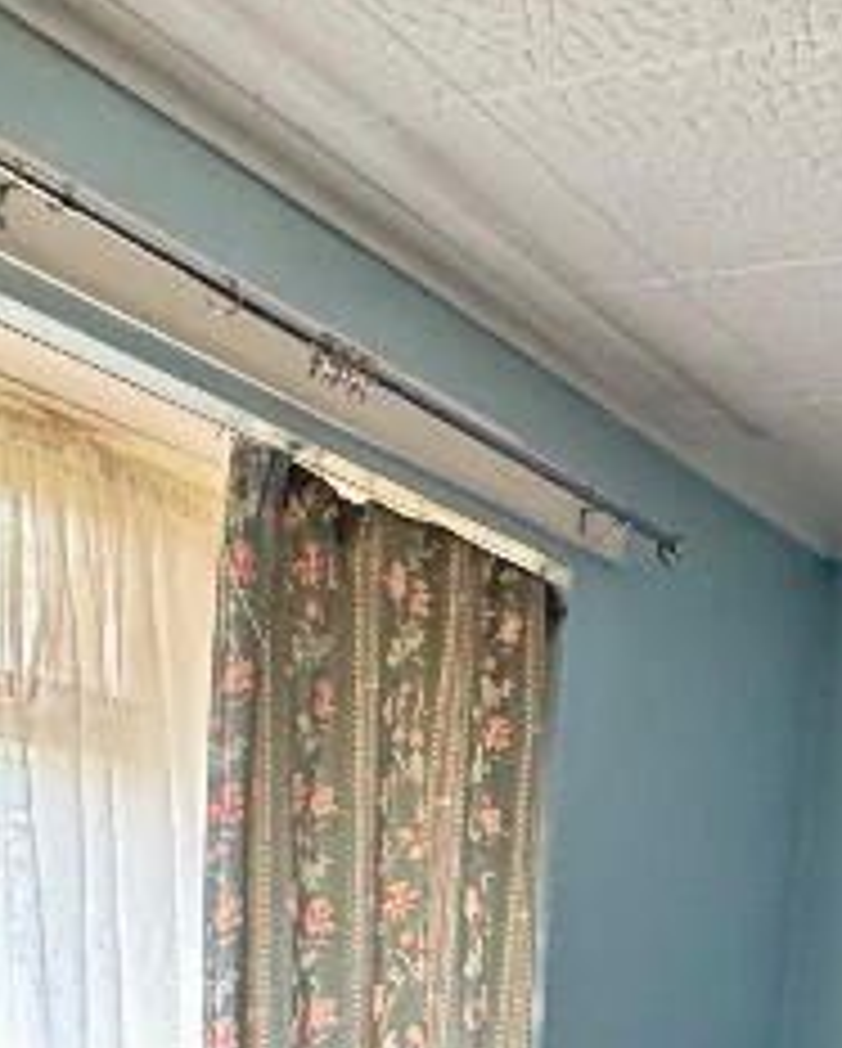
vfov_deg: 25.7
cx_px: 495
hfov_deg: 25.4
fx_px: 1865
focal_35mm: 60
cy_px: 1453
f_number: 2.2
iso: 320
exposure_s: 1/99
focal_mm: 2.22
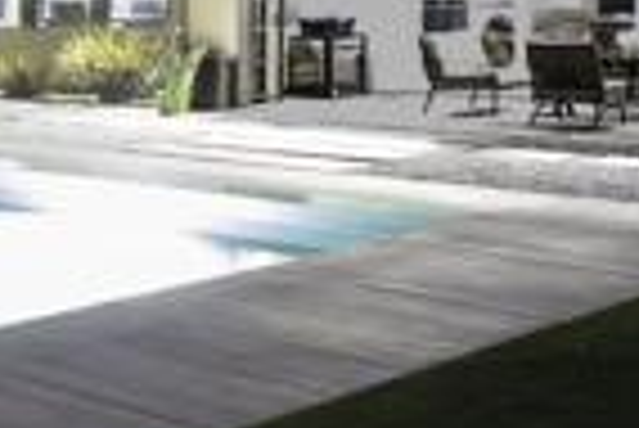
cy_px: 7
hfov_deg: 19.2
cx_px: -580
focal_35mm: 72
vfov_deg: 18.5
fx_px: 1279
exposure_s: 30
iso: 100
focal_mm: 16
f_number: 4
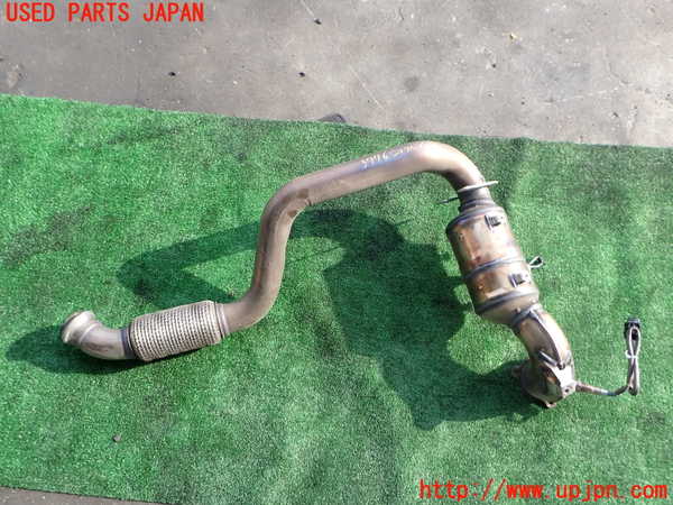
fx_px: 486
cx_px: 336
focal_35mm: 25
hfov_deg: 69.4
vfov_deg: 54.9
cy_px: 252
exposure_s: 1/250
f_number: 2.8
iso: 100
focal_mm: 4.5
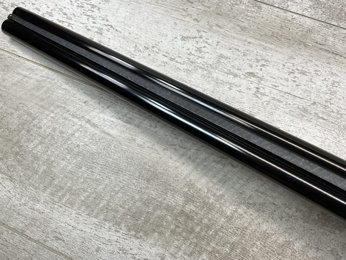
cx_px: 173
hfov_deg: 61.7
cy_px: 130
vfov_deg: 48.2
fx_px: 290
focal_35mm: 29
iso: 16
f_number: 1.8
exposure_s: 1/136
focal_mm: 3
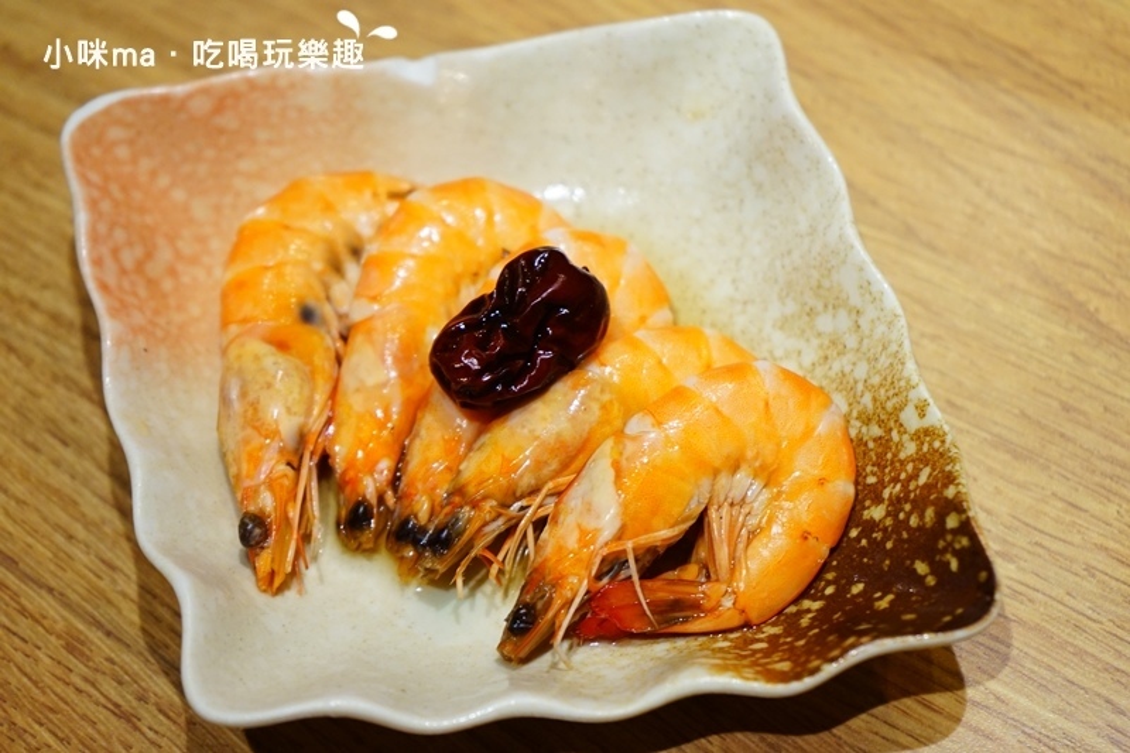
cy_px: 376
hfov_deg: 28.8
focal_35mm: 70
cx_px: 565
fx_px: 2197
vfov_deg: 19.4
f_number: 5.6
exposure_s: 1/80
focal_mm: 70
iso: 1600
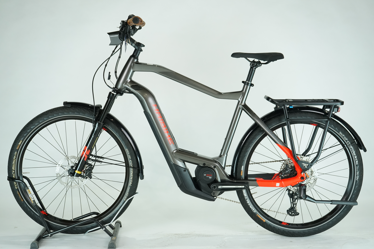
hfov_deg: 36.2
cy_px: 124
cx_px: 187
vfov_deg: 24.6
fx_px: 571
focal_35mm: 55
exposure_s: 1/200
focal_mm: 55
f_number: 5.6
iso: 1600
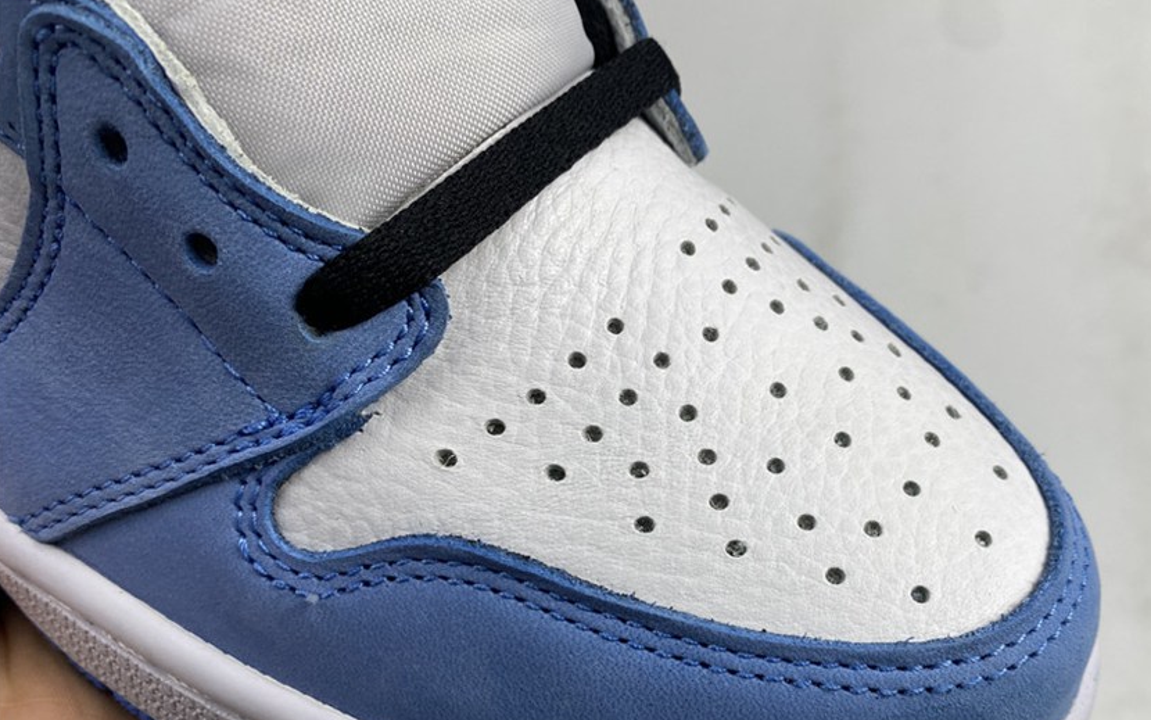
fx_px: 1067
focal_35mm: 34
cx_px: 704
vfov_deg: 36.7
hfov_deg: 56.2
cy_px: 511
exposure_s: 1/113
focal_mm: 4.25
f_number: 1.8
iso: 32
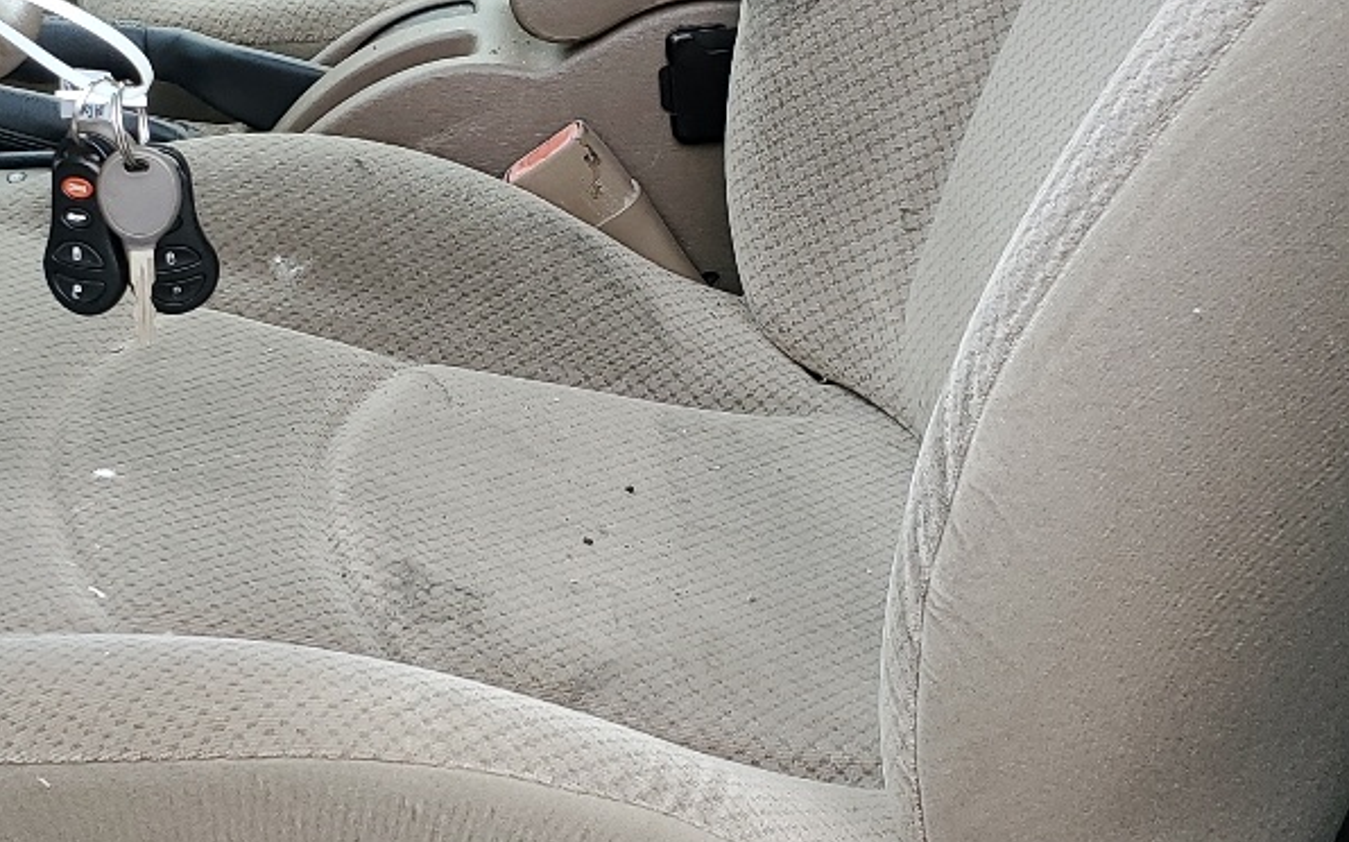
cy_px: 272
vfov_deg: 17.5
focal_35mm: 74
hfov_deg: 27.7
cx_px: 450
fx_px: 2720
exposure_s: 1/256
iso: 50
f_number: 1.5
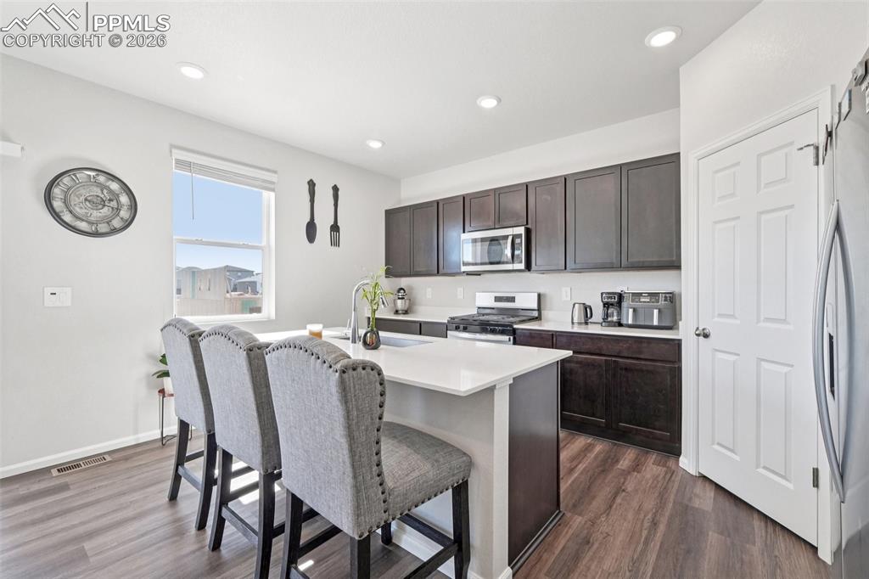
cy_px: 290
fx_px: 362
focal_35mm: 15
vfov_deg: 77.3
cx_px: 434
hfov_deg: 100.4
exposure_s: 1/15
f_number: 8
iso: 800
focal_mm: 10
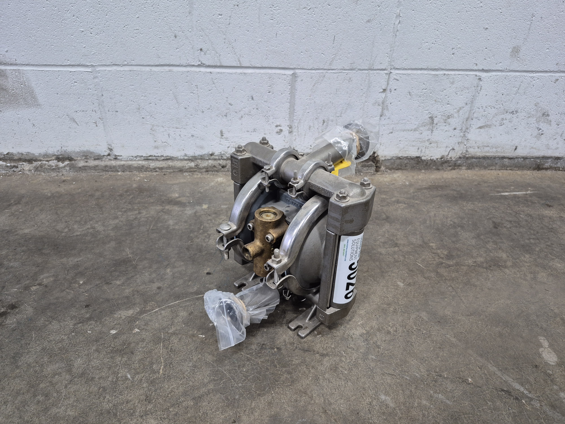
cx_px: 282
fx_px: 375
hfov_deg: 73.9
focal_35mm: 23
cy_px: 212
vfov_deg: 58.9
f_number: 1.8
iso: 400
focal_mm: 5.4
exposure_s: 1/120
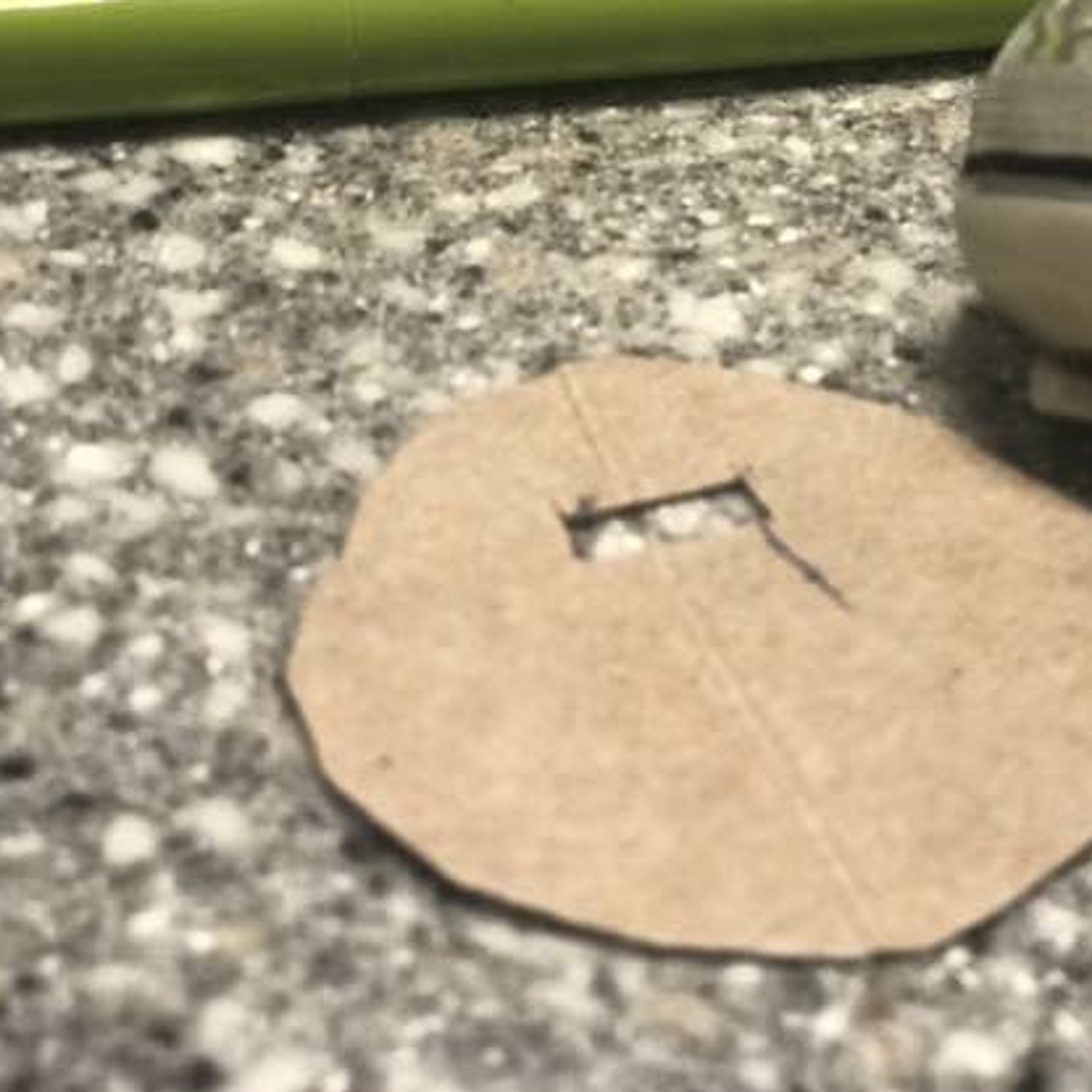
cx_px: 826
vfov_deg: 19.0
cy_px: 357
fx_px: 3248
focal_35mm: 91
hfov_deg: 19.0
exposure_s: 1/60
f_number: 2.8
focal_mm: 6.6
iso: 400
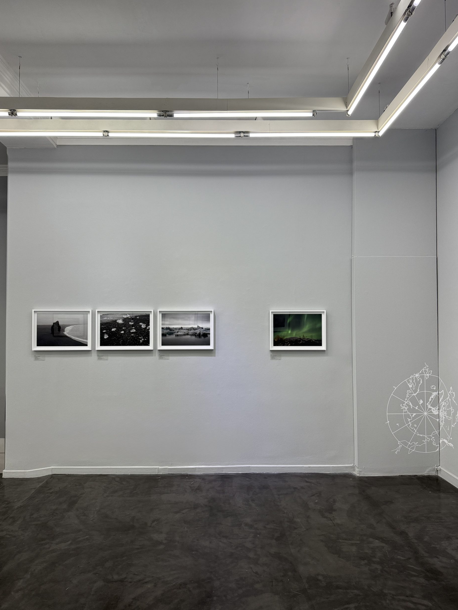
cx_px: 225
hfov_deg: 54.9
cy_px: 316
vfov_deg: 69.4
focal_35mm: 25
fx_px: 441
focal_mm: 6.76
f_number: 1.78
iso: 80
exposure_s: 1/100
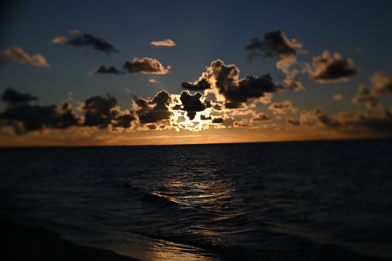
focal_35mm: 50
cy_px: 130
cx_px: 196
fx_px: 544
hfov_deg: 39.6
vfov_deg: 27.0
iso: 100
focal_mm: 50
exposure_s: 1/5000
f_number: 1.4
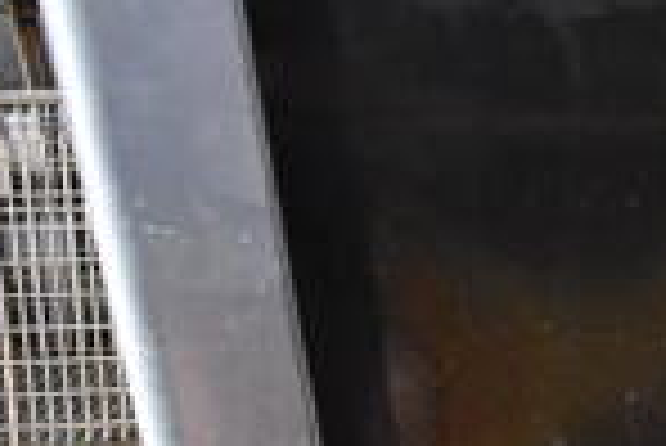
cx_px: 1161
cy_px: 369
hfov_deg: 15.9
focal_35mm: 111
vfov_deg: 12.3
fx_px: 2055
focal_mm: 18
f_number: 3.5
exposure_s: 1/125
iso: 5000
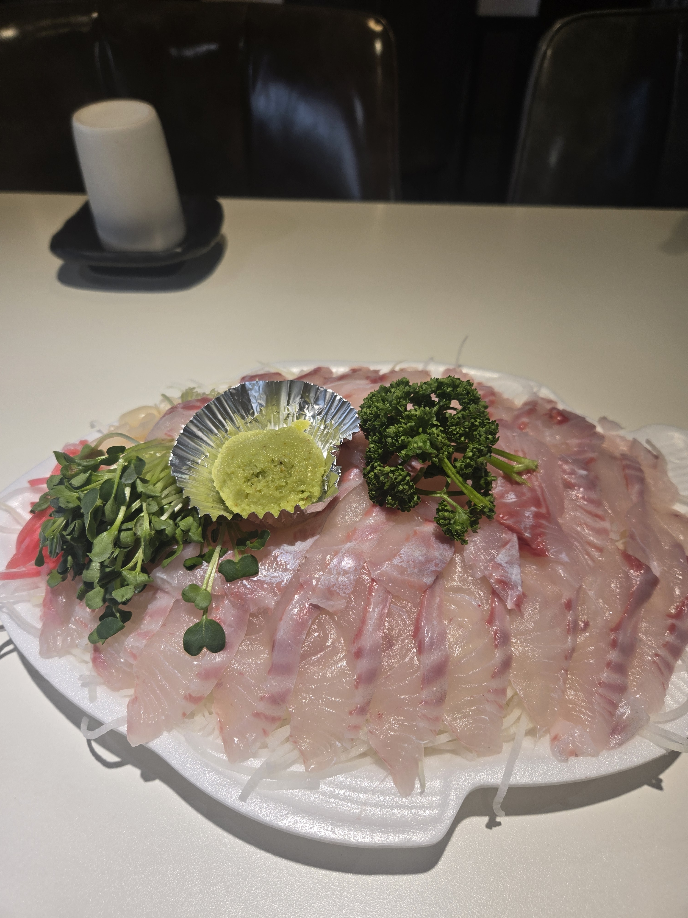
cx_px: 344
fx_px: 610
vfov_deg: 73.9
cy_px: 459
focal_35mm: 23
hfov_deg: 58.9
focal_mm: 5.4
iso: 64
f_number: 1.8
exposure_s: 1/120
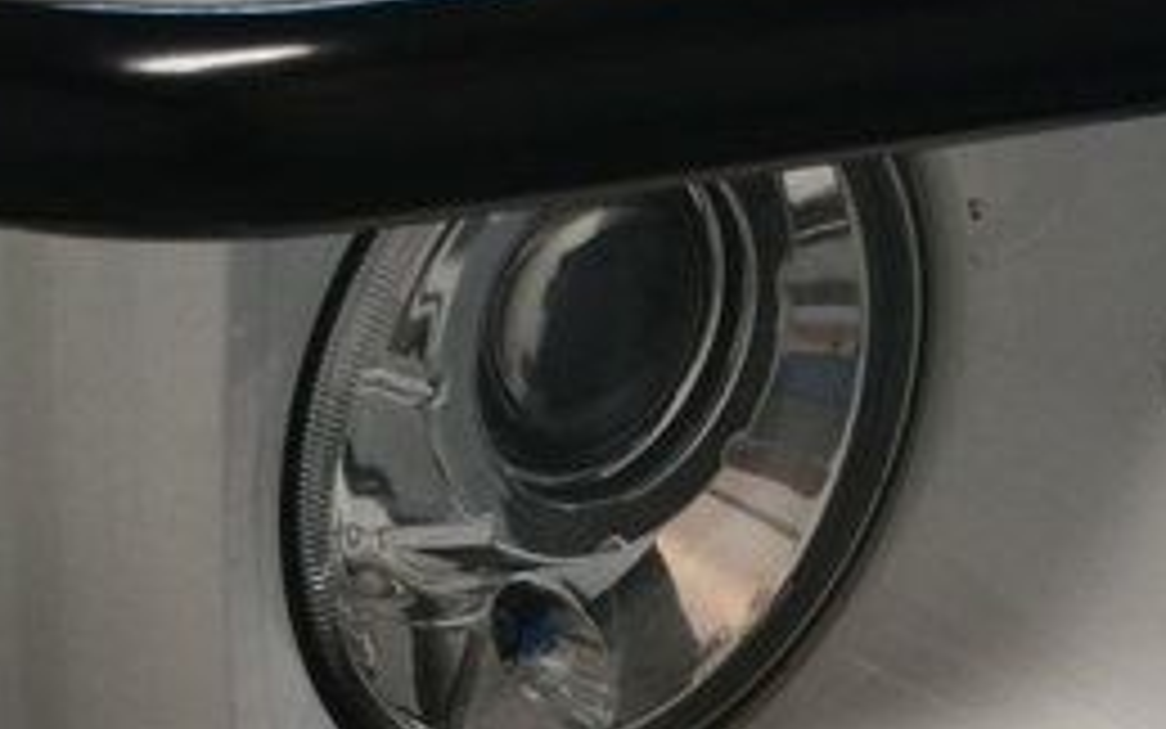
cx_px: 392
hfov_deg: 14.4
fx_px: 4609
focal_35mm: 145
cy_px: 1048
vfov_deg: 8.9
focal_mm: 24
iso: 800
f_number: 3.8
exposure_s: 1/160
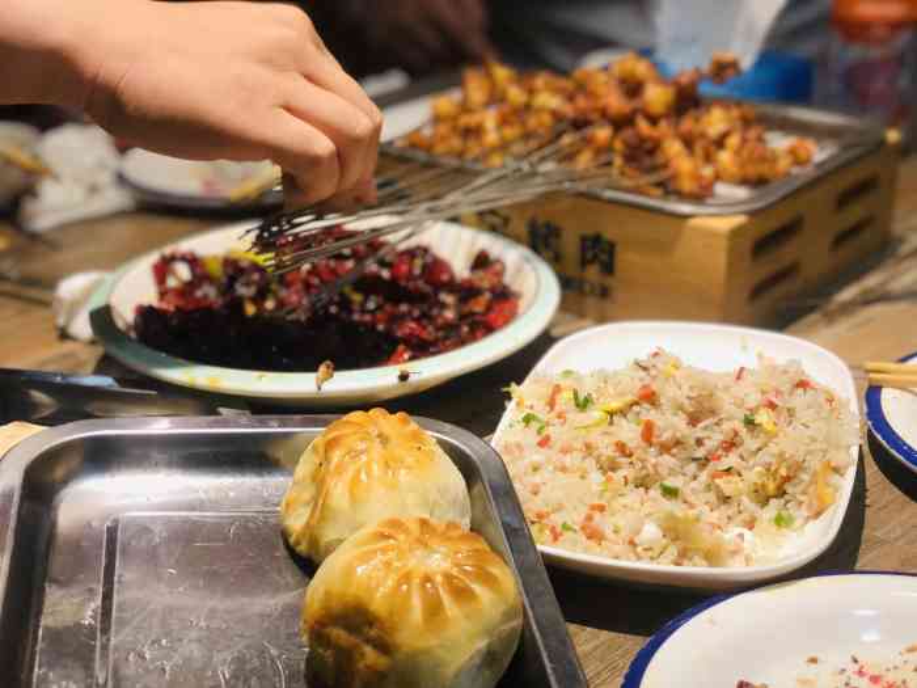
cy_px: 344
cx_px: 458
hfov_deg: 33.8
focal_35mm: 57
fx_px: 1510
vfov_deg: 25.7
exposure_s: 1/33
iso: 64
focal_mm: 6.6
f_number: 2.8
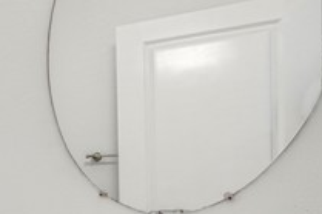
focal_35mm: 46
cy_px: 218
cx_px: -137
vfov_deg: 27.4
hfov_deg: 29.7
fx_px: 411
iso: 400
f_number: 4.5
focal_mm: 10
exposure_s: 1/20
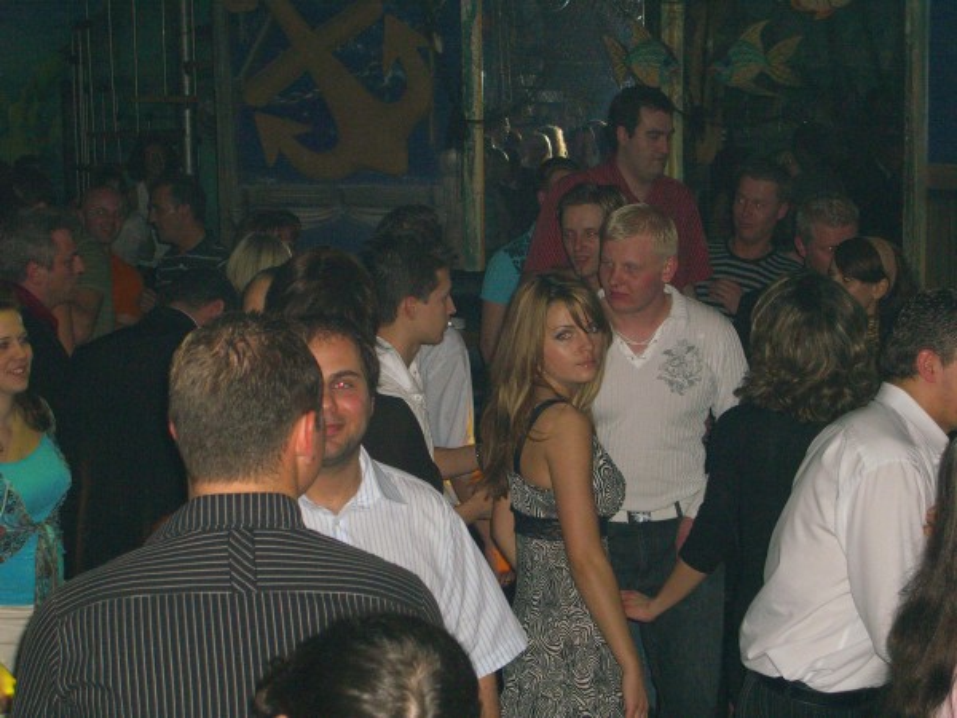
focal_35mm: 80
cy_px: 359
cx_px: 478
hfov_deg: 24.4
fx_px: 2212
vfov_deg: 18.4
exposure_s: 1/60
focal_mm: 16.6
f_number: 4.4
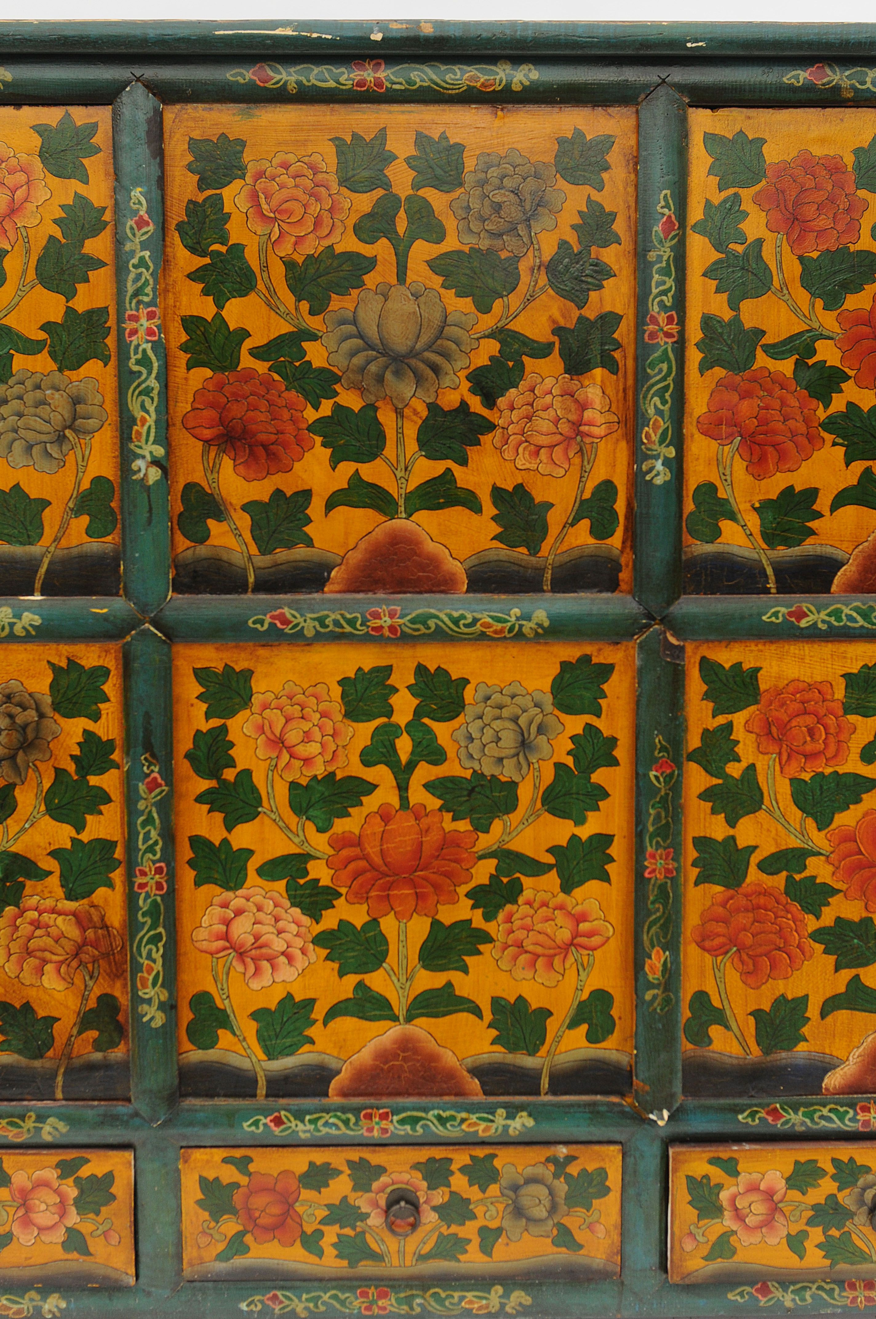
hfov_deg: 30.8
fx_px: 1592
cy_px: 660
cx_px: 438
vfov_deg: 45.0
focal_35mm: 44
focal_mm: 29
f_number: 4
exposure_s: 1/200
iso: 320
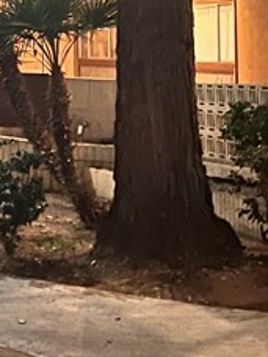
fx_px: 1208
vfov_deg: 16.2
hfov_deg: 11.4
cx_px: -274
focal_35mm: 117
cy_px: -56
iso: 1250
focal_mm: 5.7
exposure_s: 1/15
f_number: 1.5
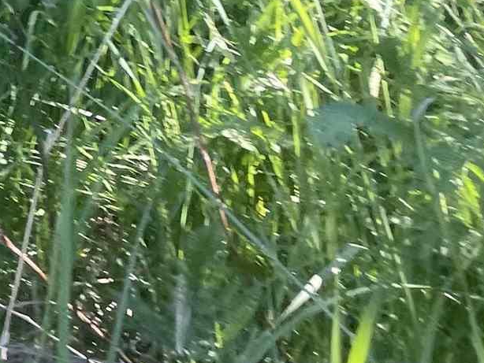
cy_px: -470
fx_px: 1818
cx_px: -255
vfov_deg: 10.1
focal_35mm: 130
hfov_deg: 14.1
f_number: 1.6
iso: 32
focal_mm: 4.2
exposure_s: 1/185
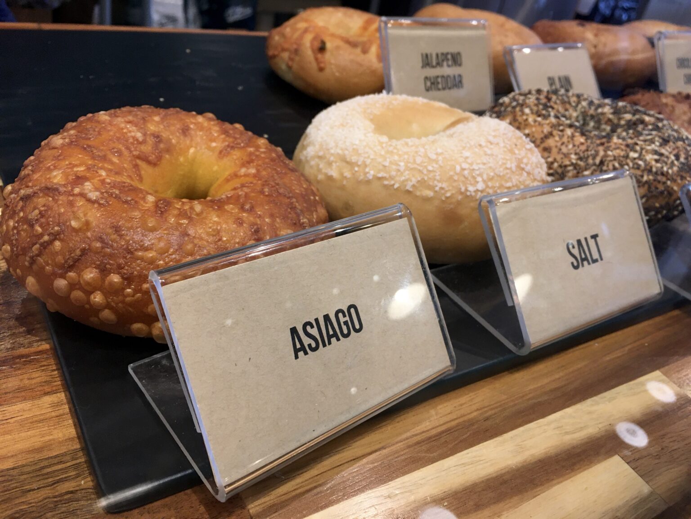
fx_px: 579
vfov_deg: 48.2
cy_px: 260
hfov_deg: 61.7
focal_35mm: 29
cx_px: 346
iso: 100
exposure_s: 1/30
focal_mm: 4.15
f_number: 2.2
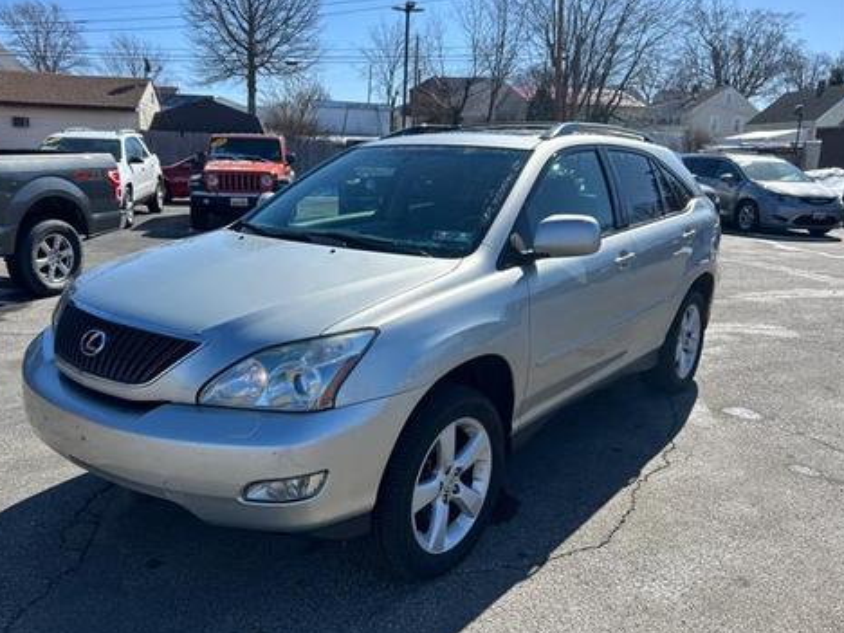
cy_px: 305
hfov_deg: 63.4
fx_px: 683
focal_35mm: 28
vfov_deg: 49.7
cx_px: 399
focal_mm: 5.7
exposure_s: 1/4444
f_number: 1.5
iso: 50
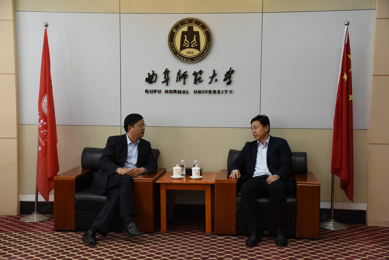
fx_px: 562
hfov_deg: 38.2
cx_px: 194
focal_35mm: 52
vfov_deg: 26.0
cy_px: 130
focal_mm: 52
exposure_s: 1/100
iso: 1600
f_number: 5
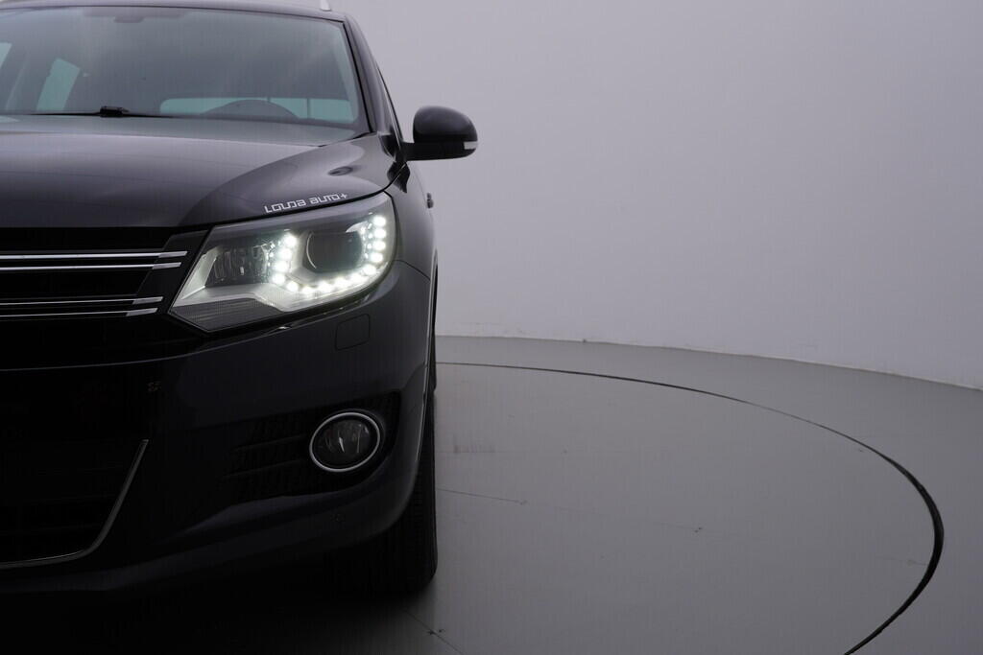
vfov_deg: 36.9
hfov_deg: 53.1
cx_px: 492
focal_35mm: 36
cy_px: 328
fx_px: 983
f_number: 5
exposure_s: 1/125
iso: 125
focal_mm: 24
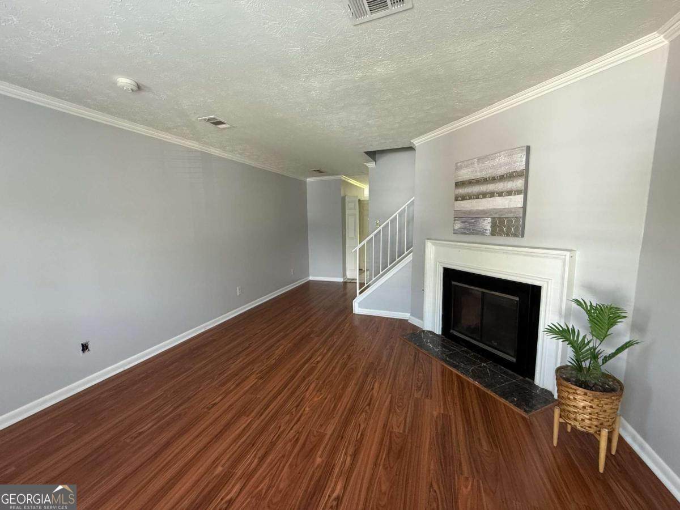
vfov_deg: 85.7
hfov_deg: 102.1
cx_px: 340
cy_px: 255
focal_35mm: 14
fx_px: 275
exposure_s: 1/60
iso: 400
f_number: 2.2
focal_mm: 2.22
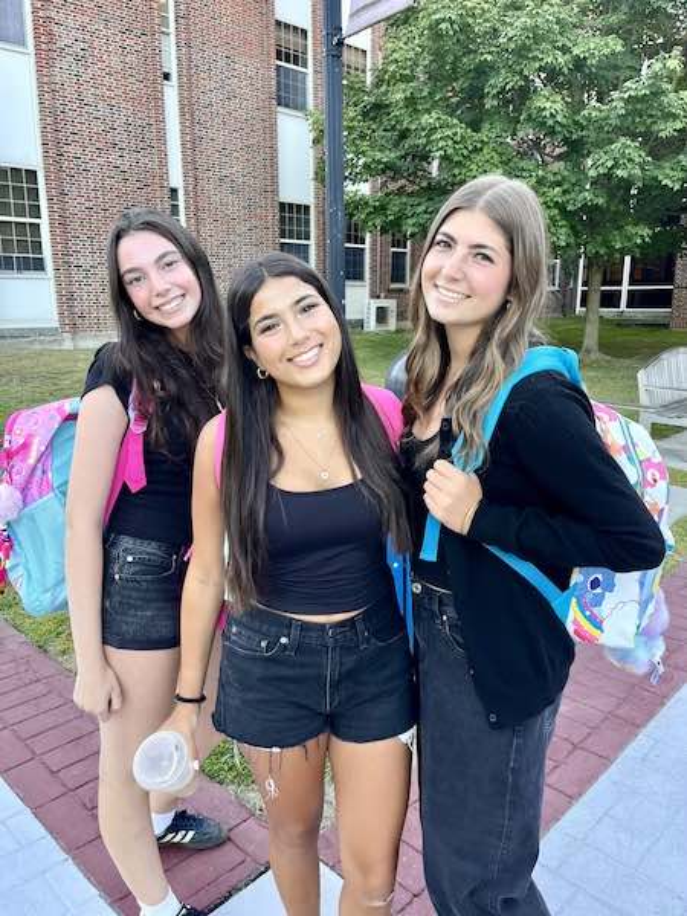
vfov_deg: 67.3
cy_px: 458
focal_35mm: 26
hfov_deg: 53.1
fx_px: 688
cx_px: 344
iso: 32
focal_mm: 5.1
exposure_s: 1/122
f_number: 1.6
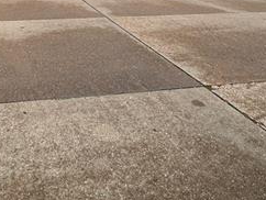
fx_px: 285
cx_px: 59
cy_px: -60
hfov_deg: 47.8
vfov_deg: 30.5
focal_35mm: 37
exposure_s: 1/2132
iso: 50
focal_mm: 2.22
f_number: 2.2
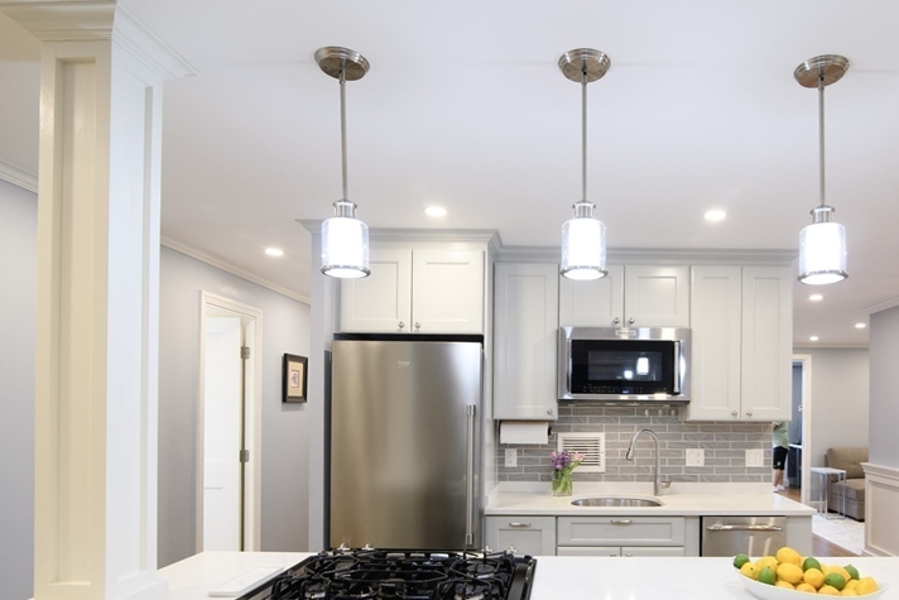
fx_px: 574
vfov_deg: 53.9
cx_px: 564
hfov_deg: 74.7
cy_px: 404
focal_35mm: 23
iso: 1000
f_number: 5.6
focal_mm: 16
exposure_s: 1/50
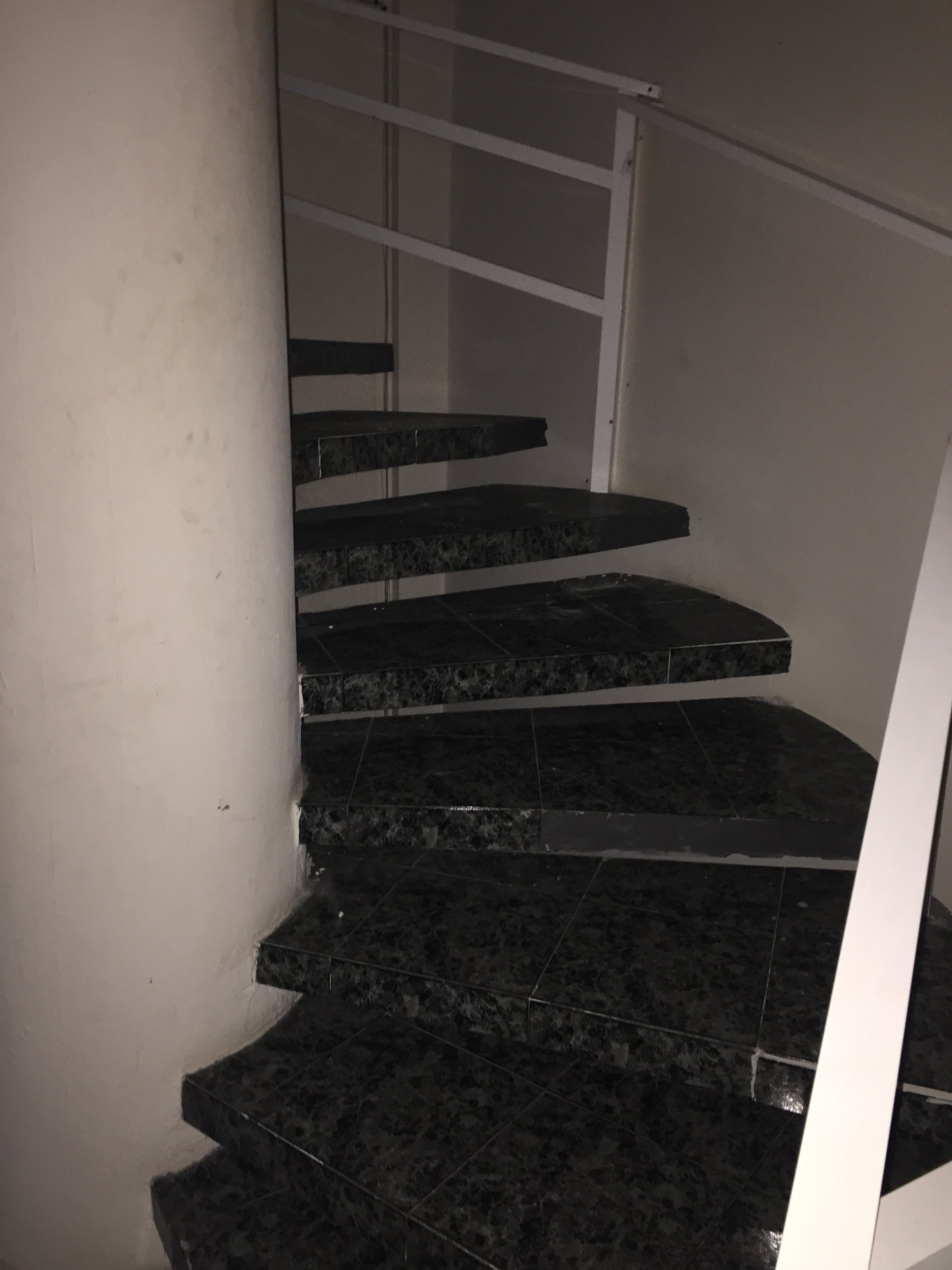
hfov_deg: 48.2
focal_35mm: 29
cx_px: 476
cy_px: 635
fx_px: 1063
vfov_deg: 61.7
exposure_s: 1/16
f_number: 2.2
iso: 125
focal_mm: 4.15
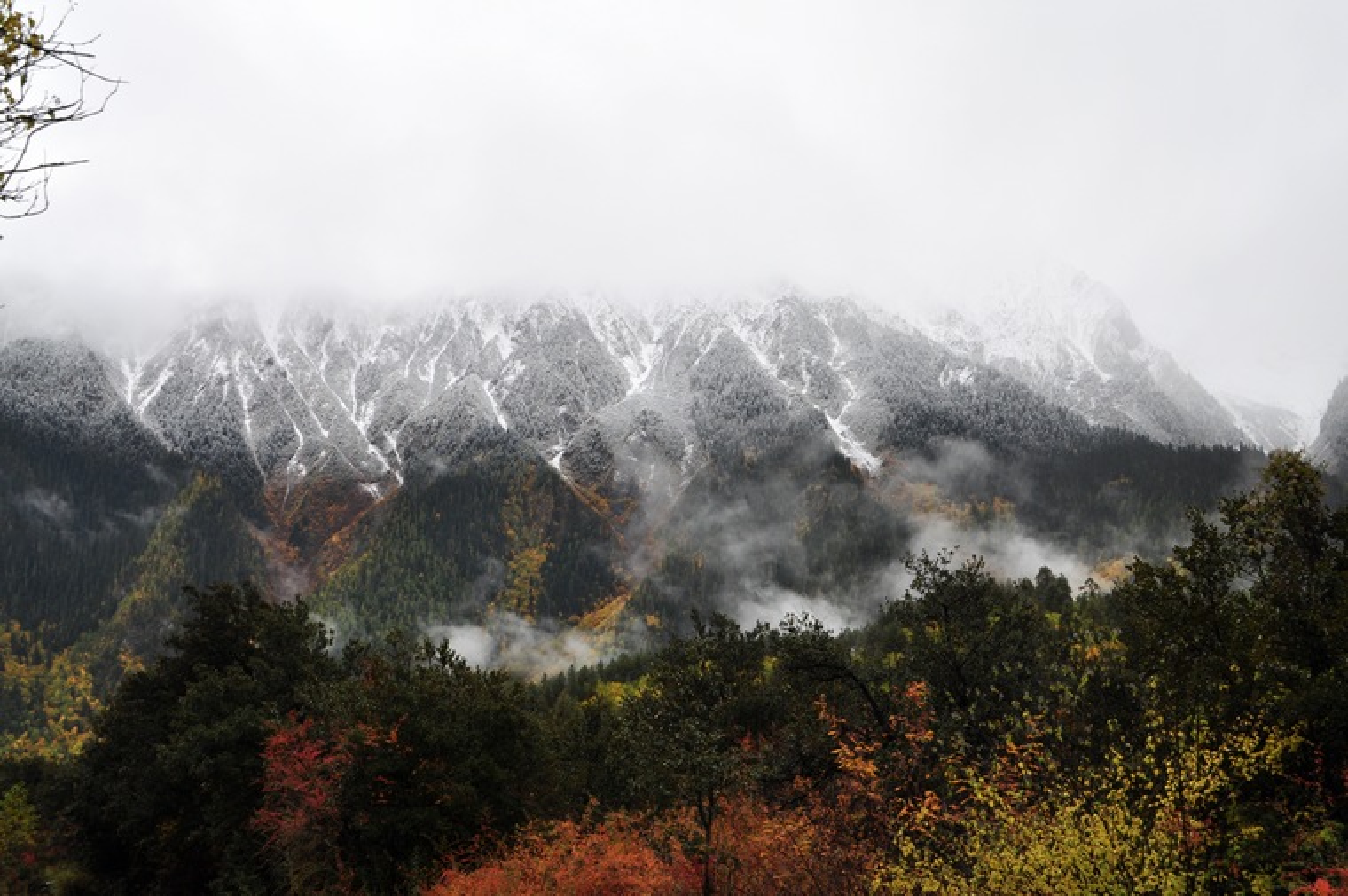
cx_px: 674
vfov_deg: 32.9
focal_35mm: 40
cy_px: 448
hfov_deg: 48.0
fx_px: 1515
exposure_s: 1/320
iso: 200
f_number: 7.1
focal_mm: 27
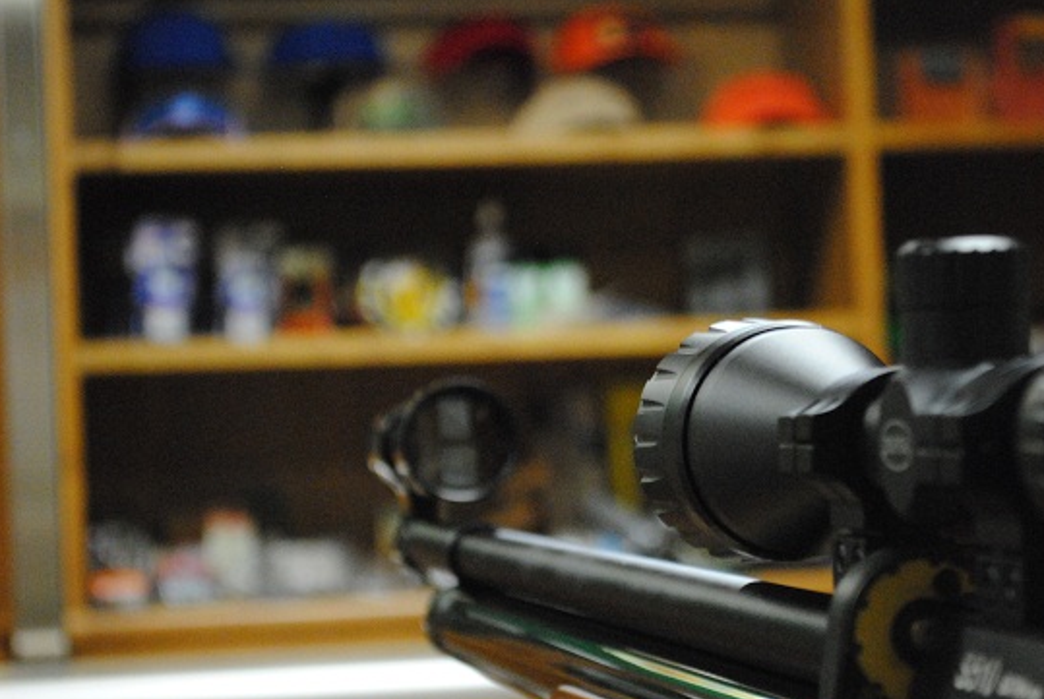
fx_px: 3272
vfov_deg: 12.2
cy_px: 334
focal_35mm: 113
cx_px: 709
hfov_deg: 18.1
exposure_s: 1/20
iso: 1600
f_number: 5.6
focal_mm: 55
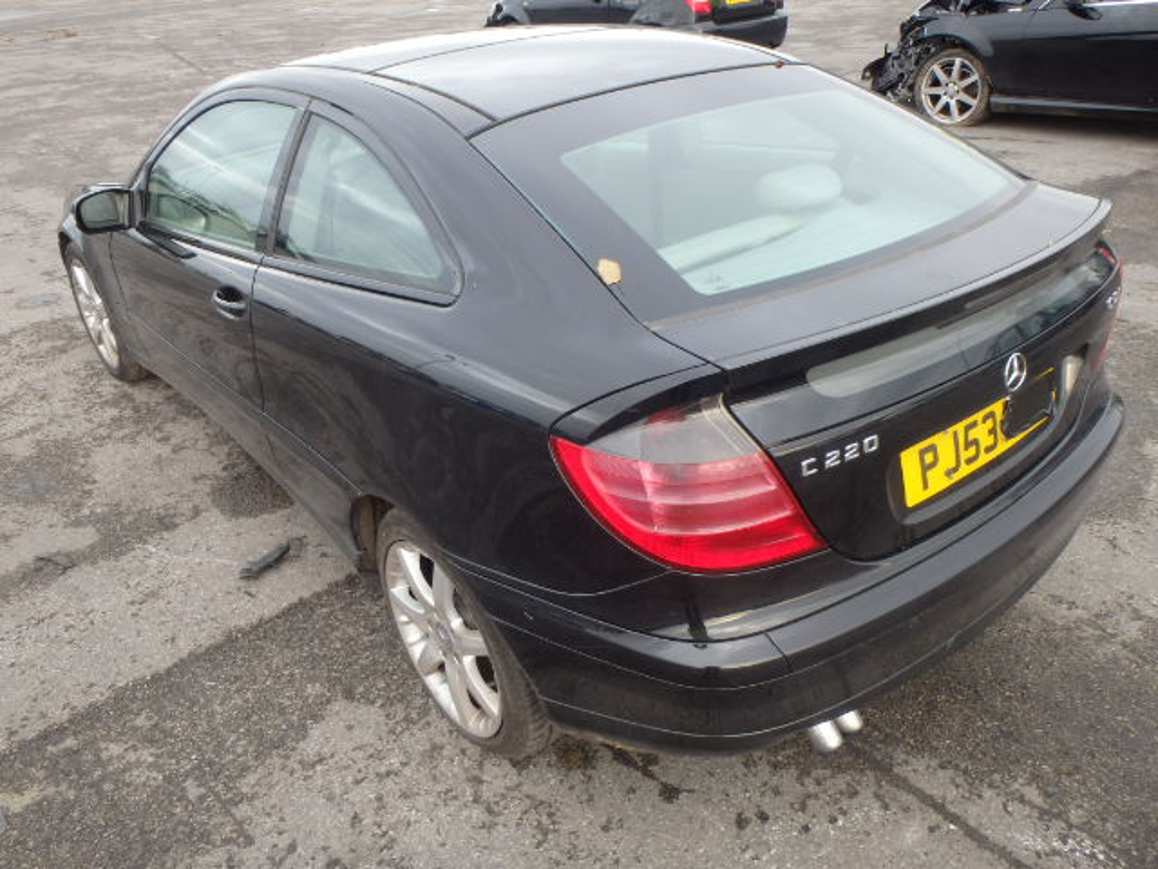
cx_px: 579
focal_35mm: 28
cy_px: 434
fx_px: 937
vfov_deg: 49.7
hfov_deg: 63.4
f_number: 3.9
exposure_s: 1/60
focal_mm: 5
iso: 125
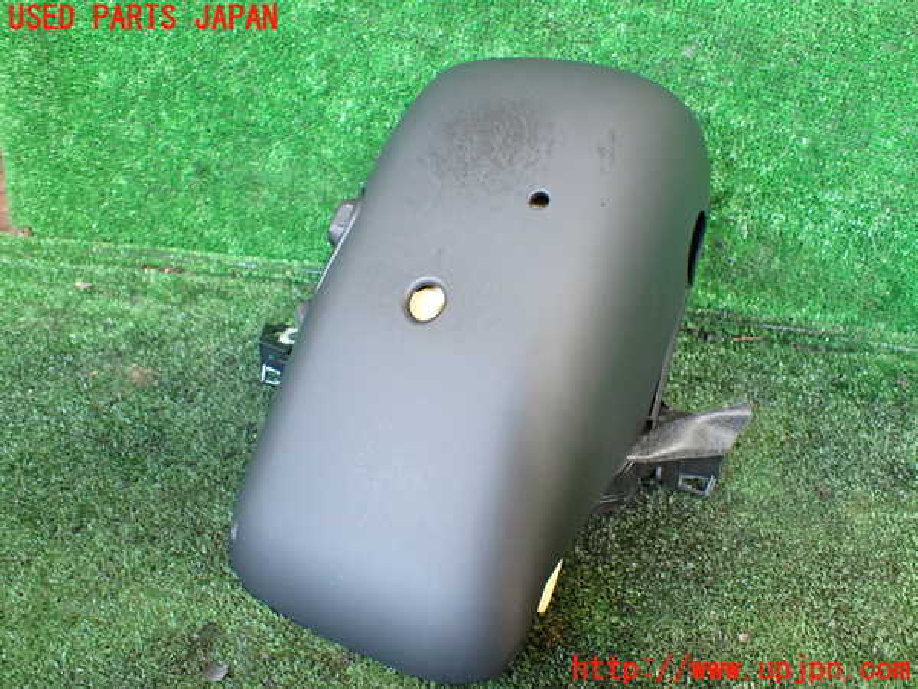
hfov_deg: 60.0
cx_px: 459
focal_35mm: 30
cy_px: 344
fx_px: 796
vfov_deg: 46.8
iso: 800
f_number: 2.3
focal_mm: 5.4
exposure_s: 1/100
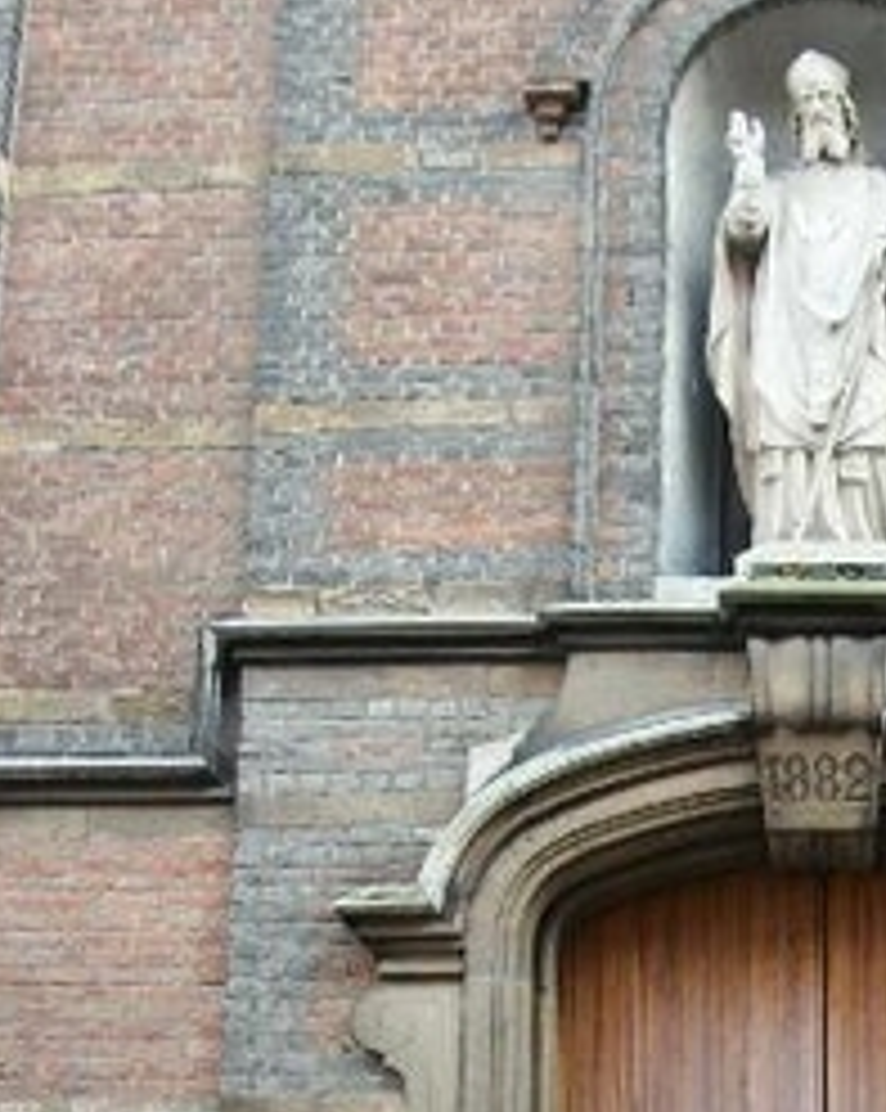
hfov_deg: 19.5
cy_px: 851
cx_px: 895
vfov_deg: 24.8
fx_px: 2496
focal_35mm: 76
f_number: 2.9
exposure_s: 1/50
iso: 80
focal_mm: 5.7
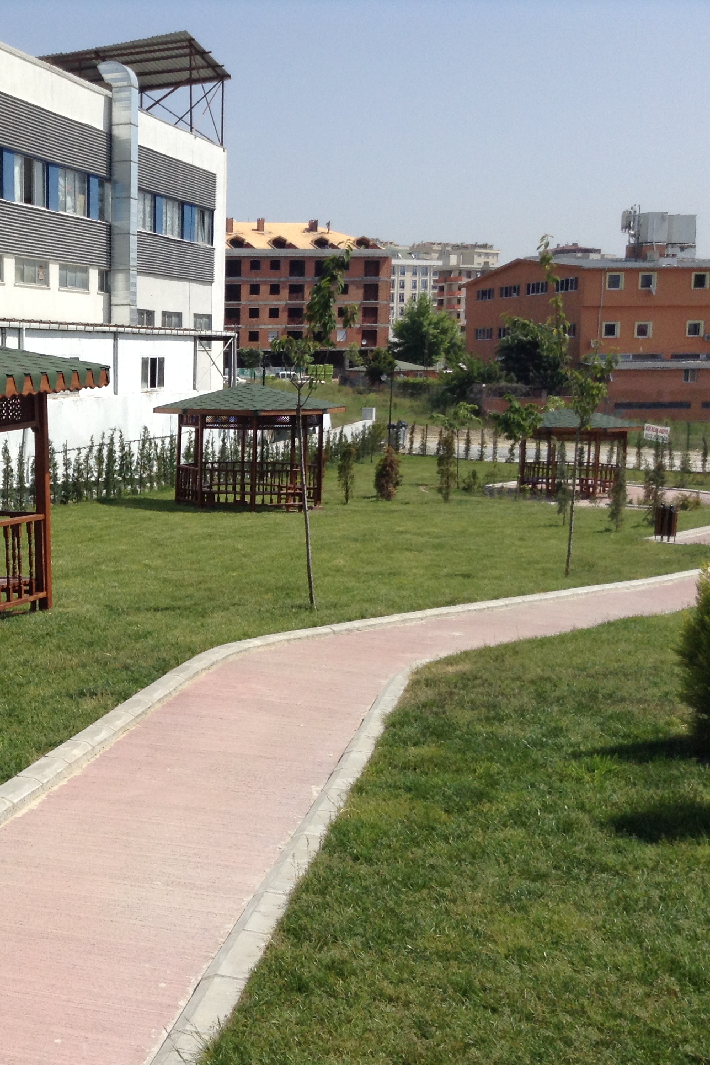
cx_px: 8
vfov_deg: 42.7
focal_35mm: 46
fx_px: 1361
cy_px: 533
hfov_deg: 27.6
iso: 32
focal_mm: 3.3
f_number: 2.4
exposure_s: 1/1656
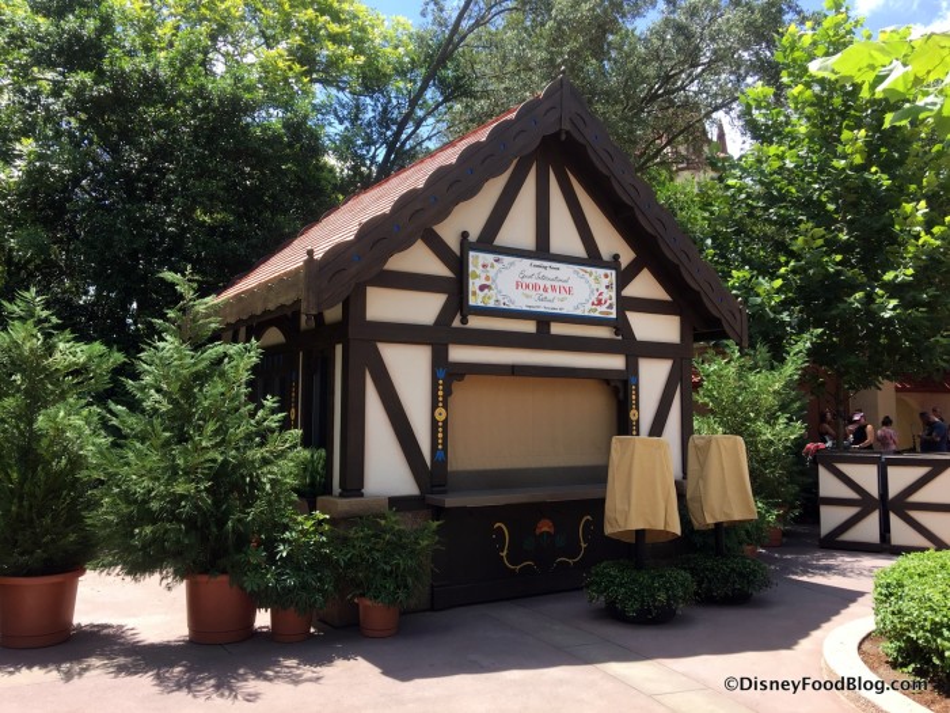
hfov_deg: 61.7
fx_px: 796
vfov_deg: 48.2
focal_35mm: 29
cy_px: 356
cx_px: 475
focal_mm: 4.15
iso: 25
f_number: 2.2
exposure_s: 1/530
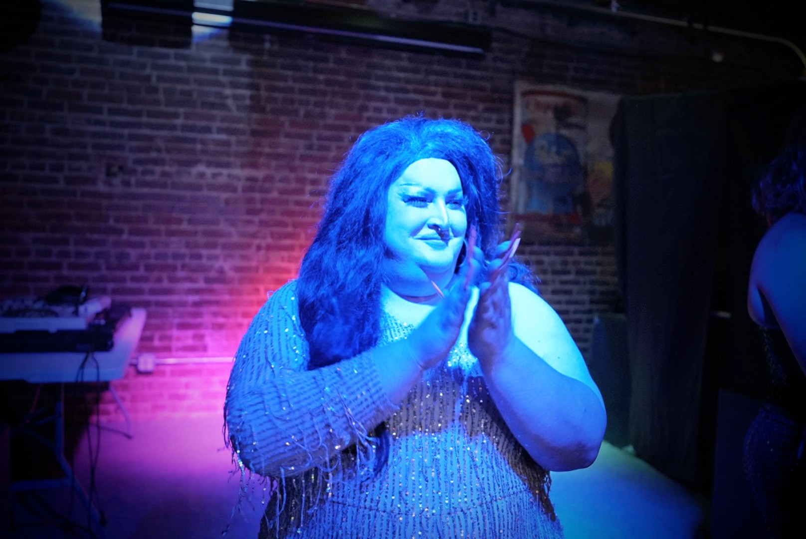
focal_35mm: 30
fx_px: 672
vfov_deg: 43.7
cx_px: 403
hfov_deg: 61.9
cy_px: 270
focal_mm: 20
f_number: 1.8
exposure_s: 1/80
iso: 3200
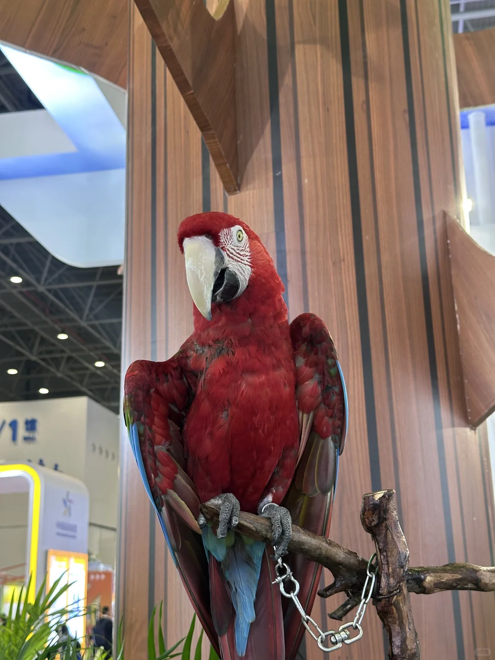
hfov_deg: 30.3
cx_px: 248
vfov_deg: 39.7
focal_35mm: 48
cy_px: 330
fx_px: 915
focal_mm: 6.86
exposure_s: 1/60
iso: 160
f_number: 1.78
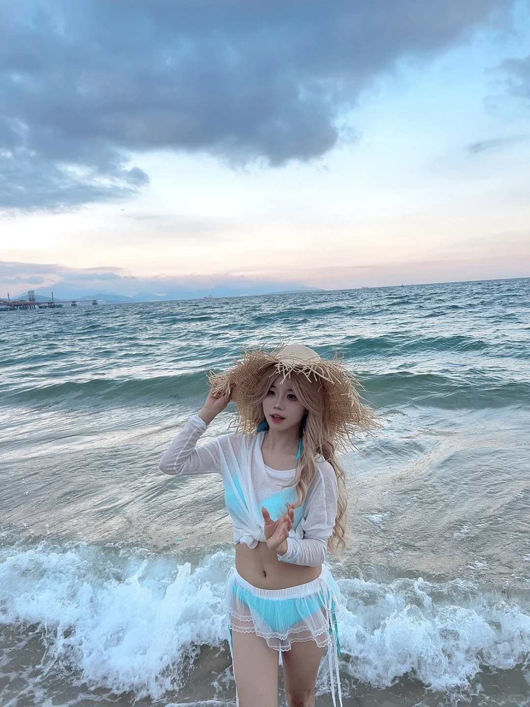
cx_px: 265
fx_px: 531
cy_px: 354
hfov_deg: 53.1
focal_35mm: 26
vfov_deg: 67.3
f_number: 1.5
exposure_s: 1/367
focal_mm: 5.7
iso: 50
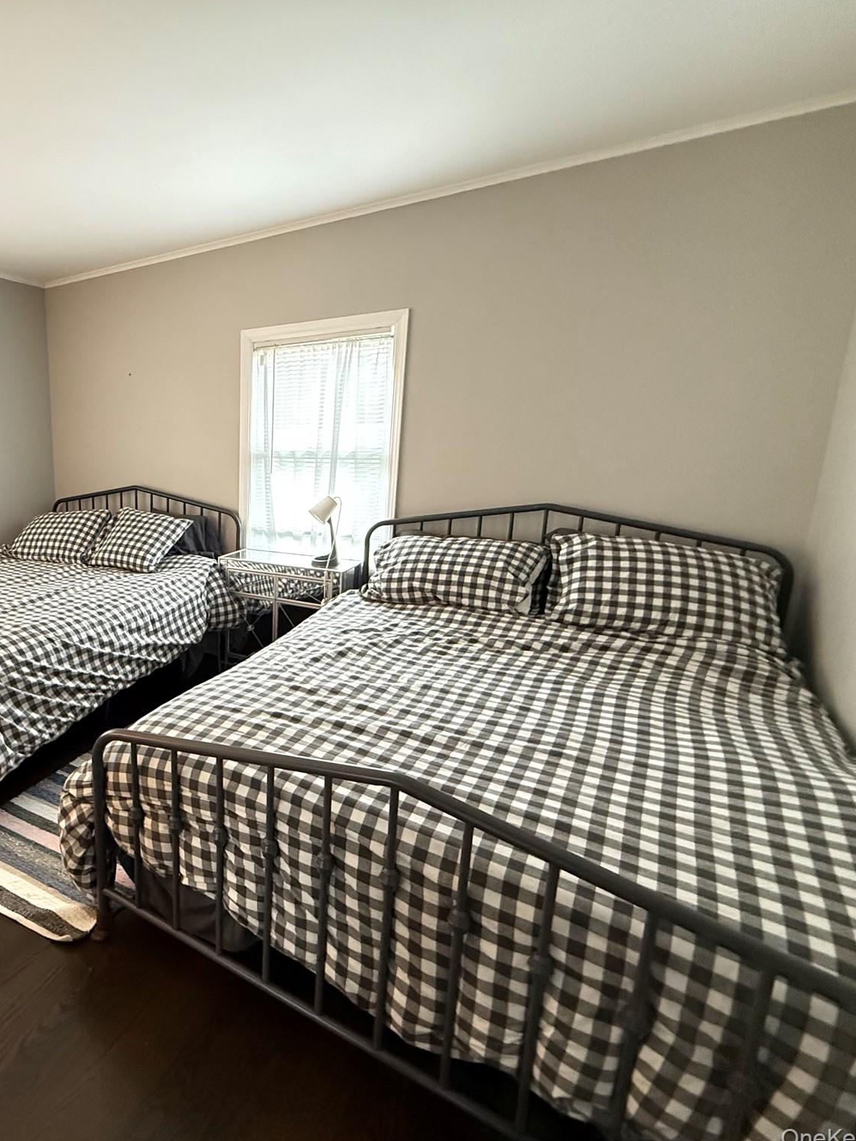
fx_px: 626
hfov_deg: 62.4
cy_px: 575
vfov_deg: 84.7
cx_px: 160
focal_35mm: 19
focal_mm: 2.22
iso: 1000
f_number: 2.2
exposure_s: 1/60
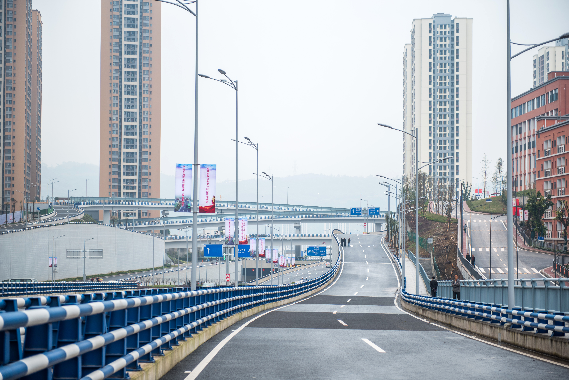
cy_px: 190
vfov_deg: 19.5
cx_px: 284
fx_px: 1107
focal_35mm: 70
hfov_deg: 28.8
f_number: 2.8
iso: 100
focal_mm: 70
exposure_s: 1/125
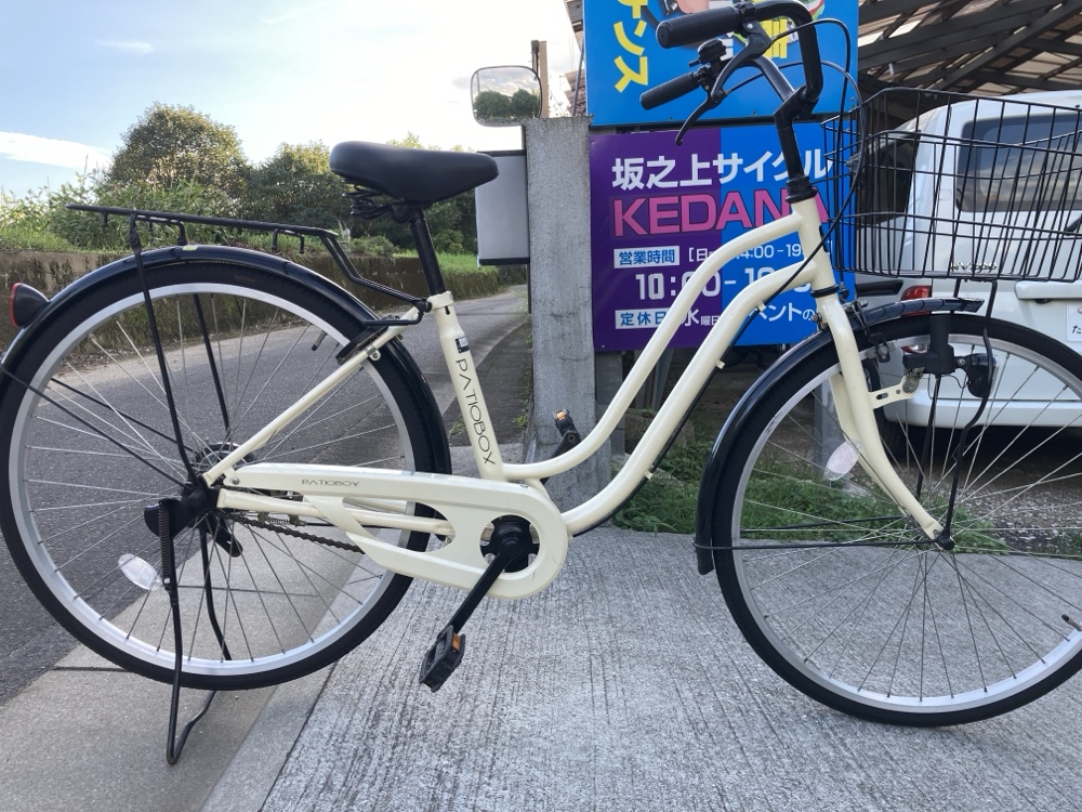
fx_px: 875
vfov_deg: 49.7
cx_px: 541
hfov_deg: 63.4
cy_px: 406
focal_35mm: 28
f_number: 1.8
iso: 20
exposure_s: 1/131
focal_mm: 3.99
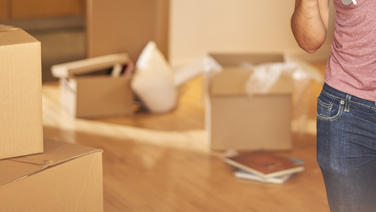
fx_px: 967
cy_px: -15
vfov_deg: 12.3
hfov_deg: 21.9
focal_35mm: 97
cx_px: 262
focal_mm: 50
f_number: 2.2
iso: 800
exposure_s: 1/200
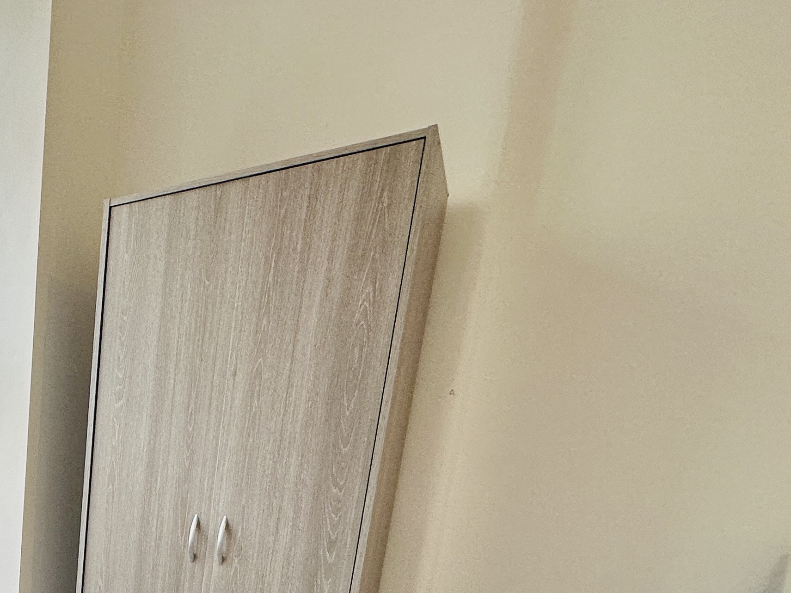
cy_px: 671
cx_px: -129
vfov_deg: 35.8
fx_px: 754
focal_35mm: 33
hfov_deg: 41.0
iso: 125
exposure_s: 1/100
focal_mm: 2.22
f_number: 2.2
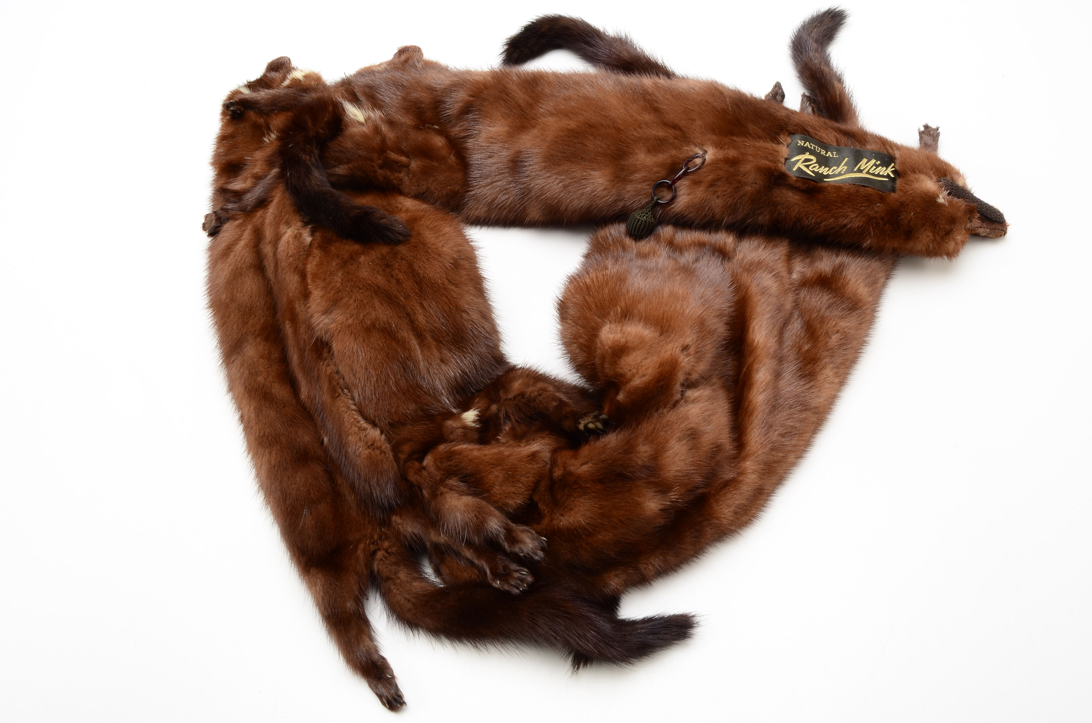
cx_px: 546
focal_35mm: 28
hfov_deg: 64.7
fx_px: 863
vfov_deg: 45.5
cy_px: 362
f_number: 16
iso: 100
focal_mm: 19
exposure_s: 1/160
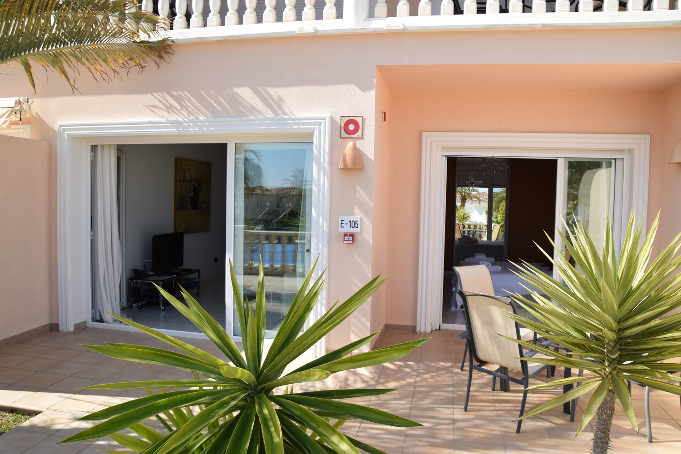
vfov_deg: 47.9
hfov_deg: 67.4
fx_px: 511
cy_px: 227
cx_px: 340
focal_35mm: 27
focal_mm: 18
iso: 200
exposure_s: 1/320
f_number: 9
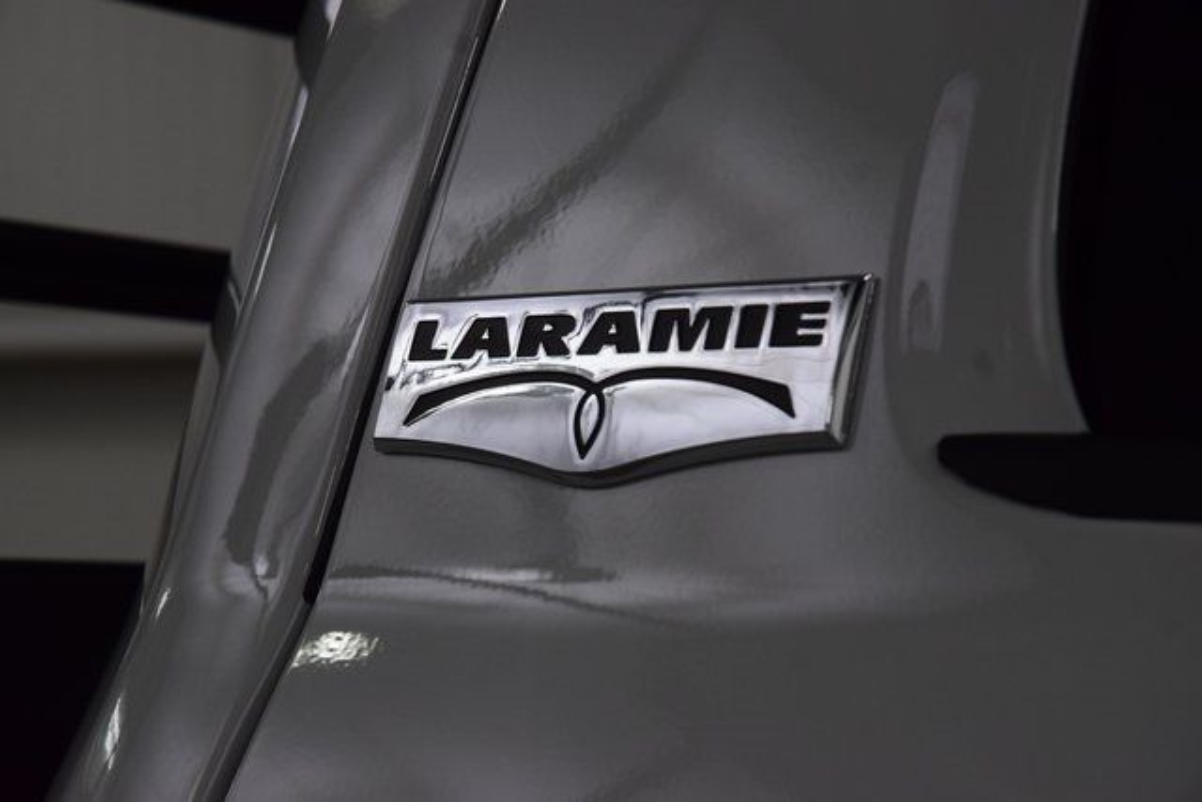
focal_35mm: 105
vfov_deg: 13.0
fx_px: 3506
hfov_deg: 19.5
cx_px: 601
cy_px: 401
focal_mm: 70
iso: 1250
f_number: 9
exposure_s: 1/125
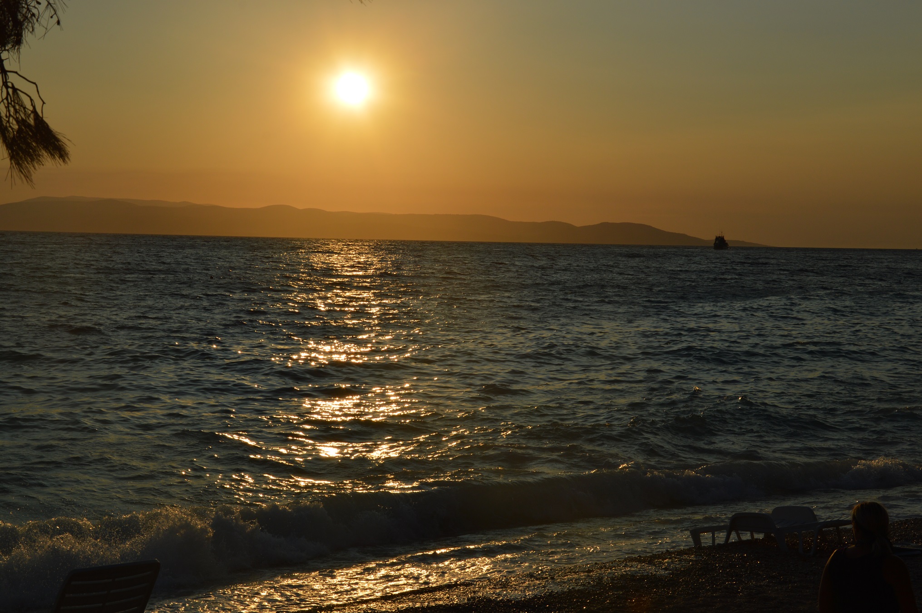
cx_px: 461
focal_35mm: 63
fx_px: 1612
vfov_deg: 21.5
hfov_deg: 31.9
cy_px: 306
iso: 100
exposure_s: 1/640
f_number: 13
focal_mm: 42
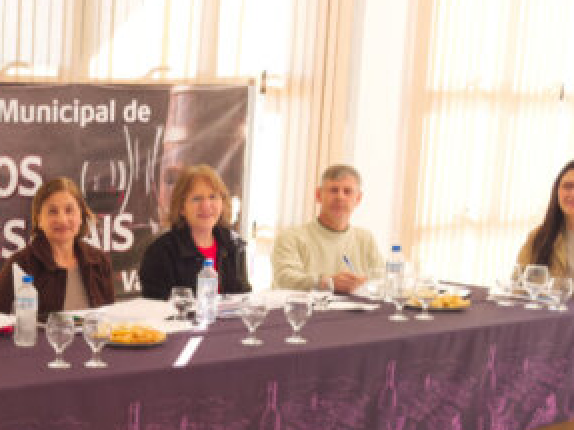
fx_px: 1044
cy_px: 320
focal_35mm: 63
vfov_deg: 23.1
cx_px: -70
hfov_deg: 27.8
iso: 64
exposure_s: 1/369
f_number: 1.8
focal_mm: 6.8
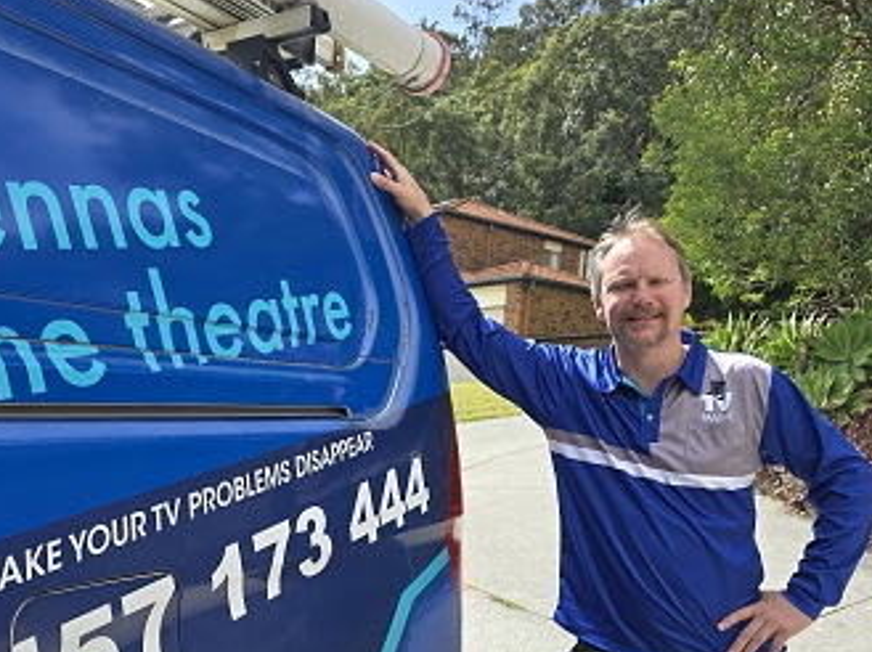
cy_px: 460
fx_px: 881
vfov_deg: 39.9
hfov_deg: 52.3
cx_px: 350
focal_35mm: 35
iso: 12
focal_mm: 6.3
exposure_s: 1/352
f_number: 1.7
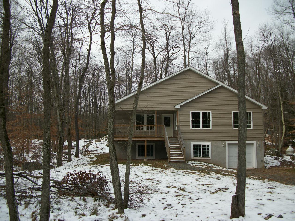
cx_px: 148
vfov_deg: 44.2
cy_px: 110
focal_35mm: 32
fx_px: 273
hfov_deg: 56.8
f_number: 2.9
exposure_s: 1/1000
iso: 80
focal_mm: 5.7
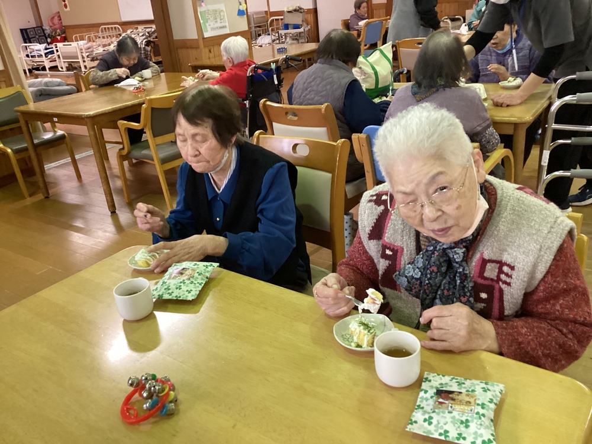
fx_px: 530
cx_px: 296
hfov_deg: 58.4
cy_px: 222
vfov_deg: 45.4
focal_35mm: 31
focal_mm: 3.3
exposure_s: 1/60
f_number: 2.4
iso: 320
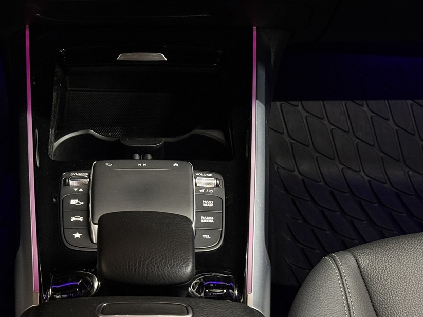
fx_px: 1026
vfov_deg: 17.4
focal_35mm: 84
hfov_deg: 23.2
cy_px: 50
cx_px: 143
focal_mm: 6.76
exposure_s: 1/40
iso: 500
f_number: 1.78
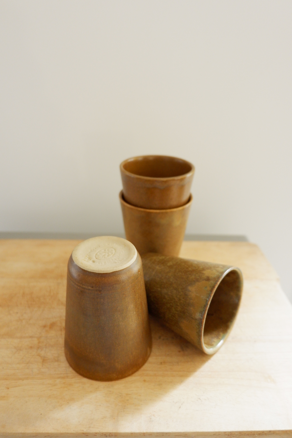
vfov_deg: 73.7
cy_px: 219
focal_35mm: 24
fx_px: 292
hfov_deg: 53.1
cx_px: 146
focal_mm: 16
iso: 1600
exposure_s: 1/34
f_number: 3.5
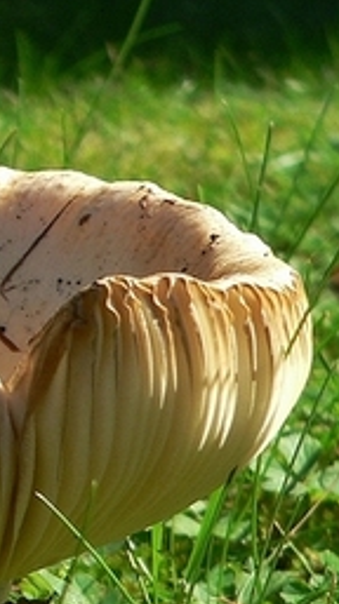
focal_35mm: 107
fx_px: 1715
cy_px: 350
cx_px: -200
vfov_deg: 20.0
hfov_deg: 10.8
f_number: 2.8
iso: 100
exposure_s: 1/1000
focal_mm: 7
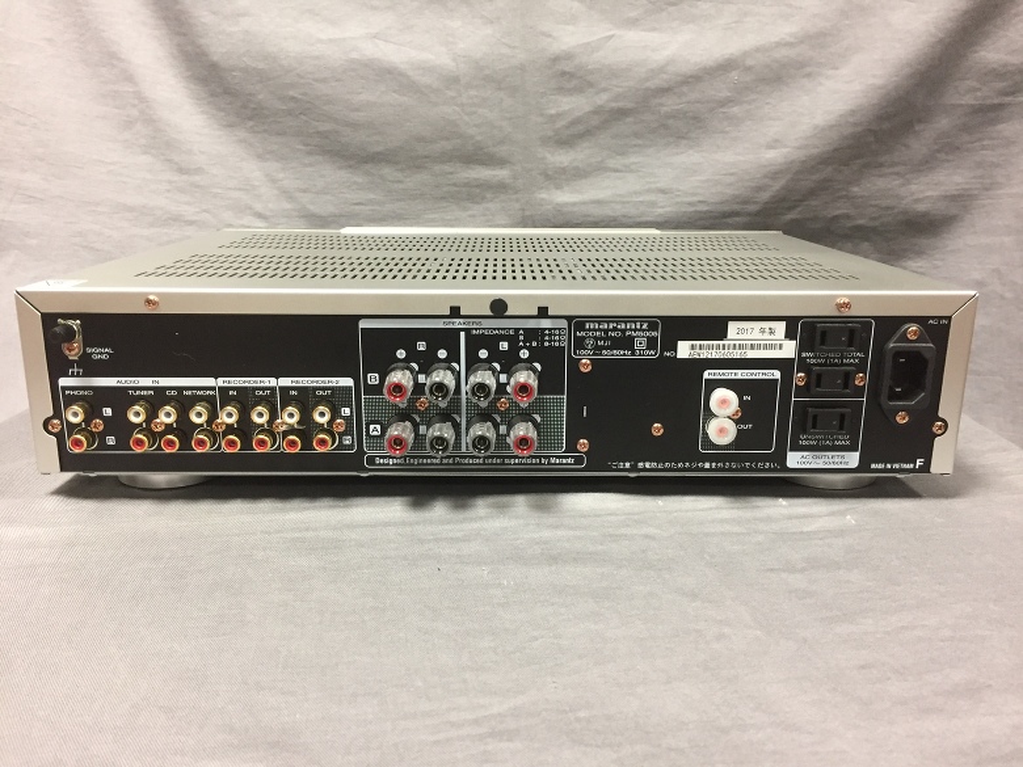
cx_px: 512
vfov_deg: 48.2
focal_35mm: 29
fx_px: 857
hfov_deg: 61.7
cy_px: 384
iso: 160
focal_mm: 4.15
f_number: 2.2
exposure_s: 1/30
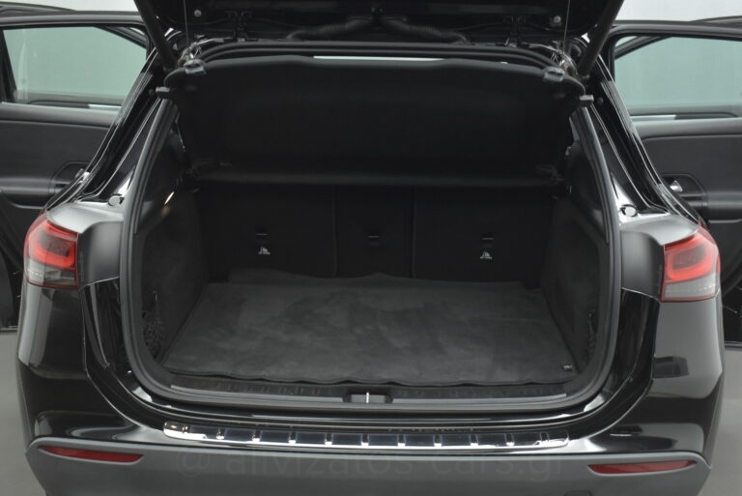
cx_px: 371
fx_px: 928
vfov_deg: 29.9
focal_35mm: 45
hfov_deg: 43.6
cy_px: 248
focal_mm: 30
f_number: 4.2
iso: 1600
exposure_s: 1/50
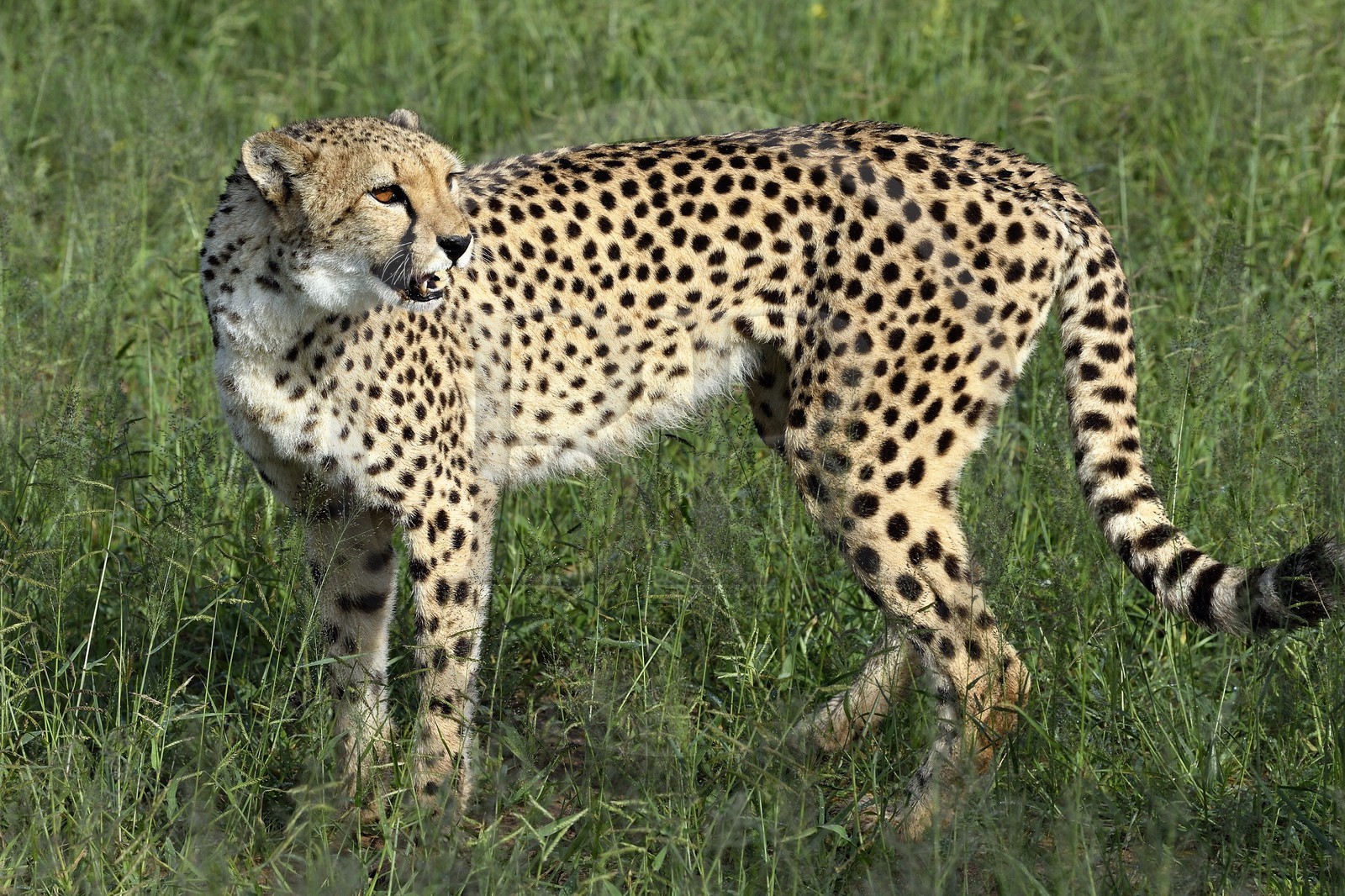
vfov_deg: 7.8
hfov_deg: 11.7
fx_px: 6536
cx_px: 672
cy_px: 448
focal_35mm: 175
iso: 400
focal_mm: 175
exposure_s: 1/1000
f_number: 9
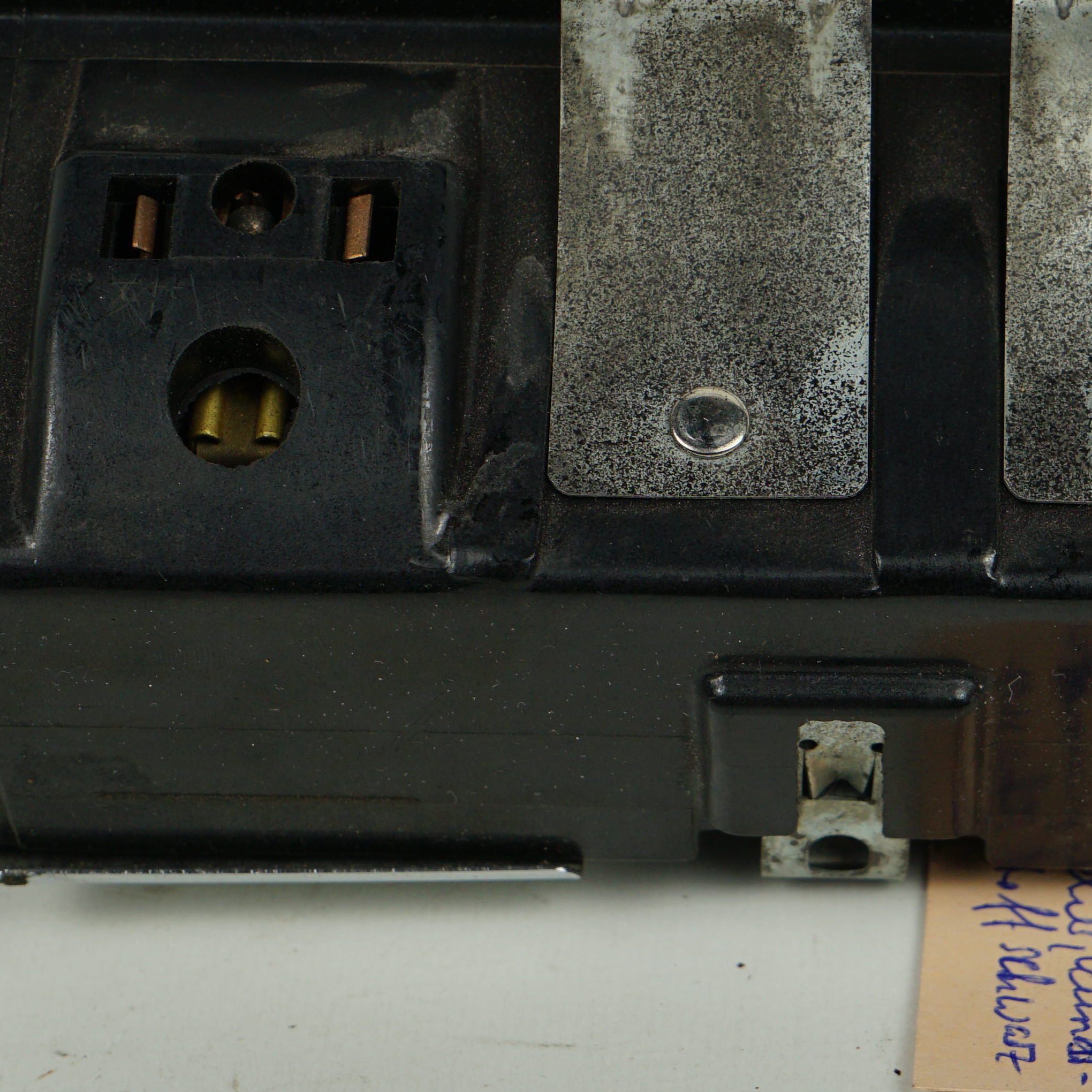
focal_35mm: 105
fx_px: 3747
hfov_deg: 16.4
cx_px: 884
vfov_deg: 16.6
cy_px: 405
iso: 200
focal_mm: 42
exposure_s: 1/200
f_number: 9
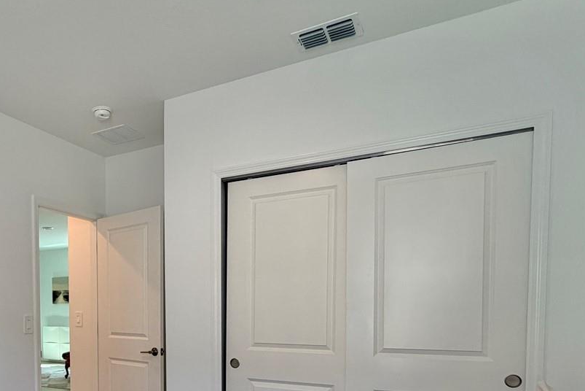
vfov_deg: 42.4
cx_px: 133
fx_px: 471
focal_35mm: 29
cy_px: 328
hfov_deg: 59.6
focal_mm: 2.22
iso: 100
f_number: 2.2
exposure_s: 1/120
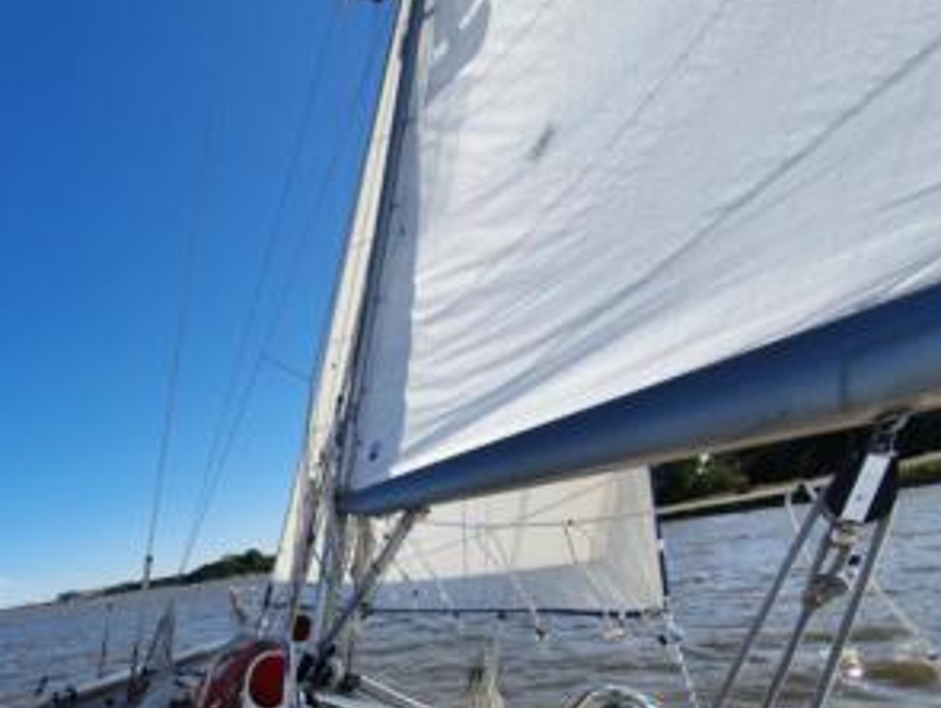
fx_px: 599
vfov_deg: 56.3
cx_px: 211
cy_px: 576
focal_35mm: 22
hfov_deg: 70.0
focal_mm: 1.8
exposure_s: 1/1212
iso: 50
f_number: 2.2
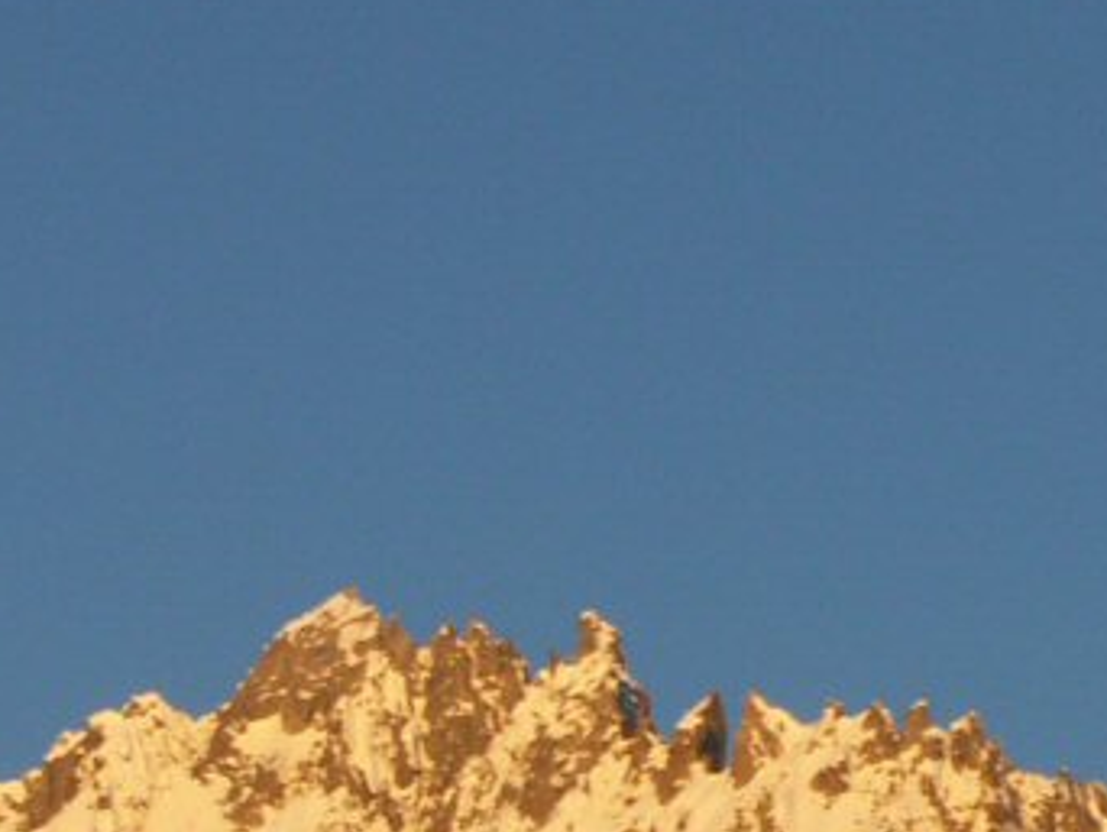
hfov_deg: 4.8
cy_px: 1522
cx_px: 905
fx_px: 13217
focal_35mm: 413
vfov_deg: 3.6
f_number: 7.1
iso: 64
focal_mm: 27.13
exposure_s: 1/100
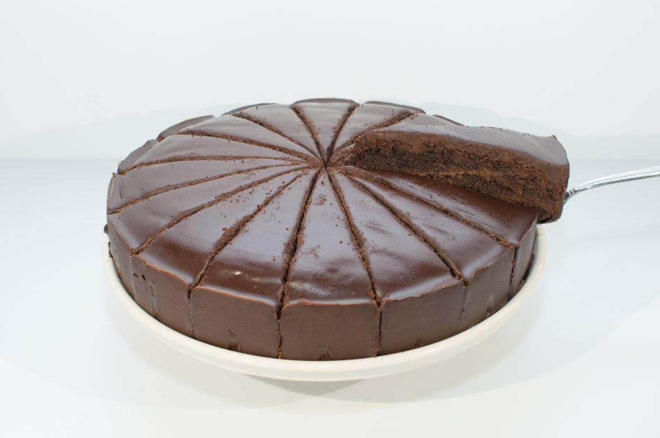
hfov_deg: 34.8
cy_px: 225
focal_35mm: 58
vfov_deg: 23.5
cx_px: 326
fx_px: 1054
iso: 320
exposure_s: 1/60
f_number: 6.3
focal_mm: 35
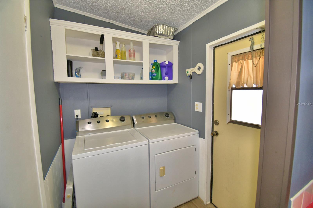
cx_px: 156
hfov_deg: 100.4
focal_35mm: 15
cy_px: 104
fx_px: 130
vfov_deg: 77.3
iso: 200
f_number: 4.5
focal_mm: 10
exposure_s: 1/50
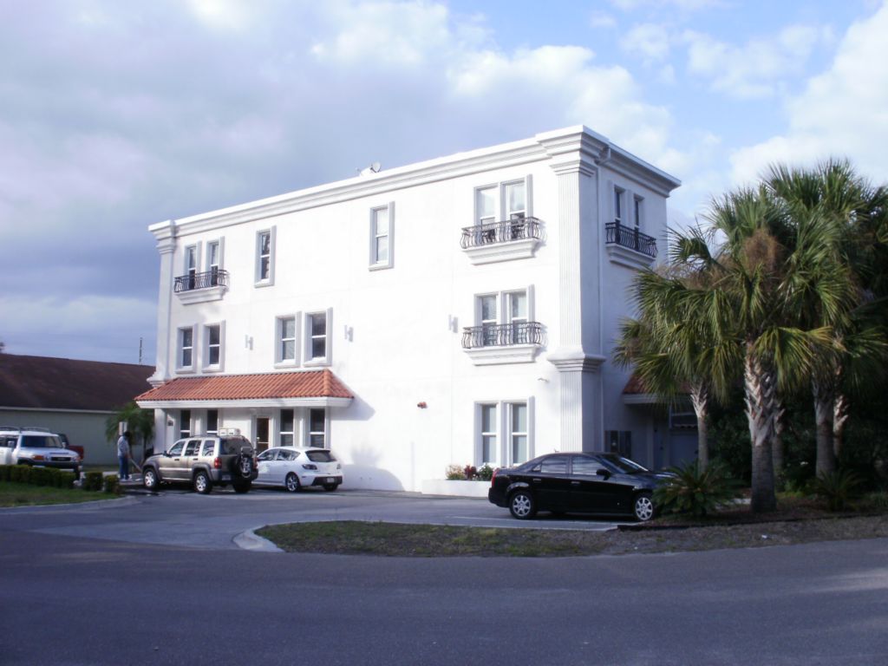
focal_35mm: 36
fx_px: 924
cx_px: 444
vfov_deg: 39.7
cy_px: 333
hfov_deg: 51.4
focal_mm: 6.3
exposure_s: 1/250
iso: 100
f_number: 5.6
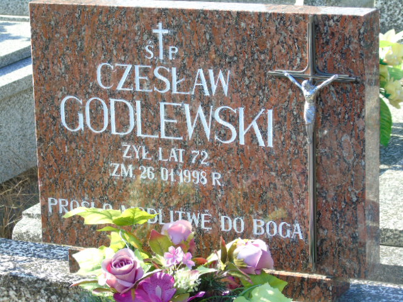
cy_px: 151
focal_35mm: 124
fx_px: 1444
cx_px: 202
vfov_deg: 12.0
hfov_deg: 15.9
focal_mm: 22
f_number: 4.6
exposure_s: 1/100
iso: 80
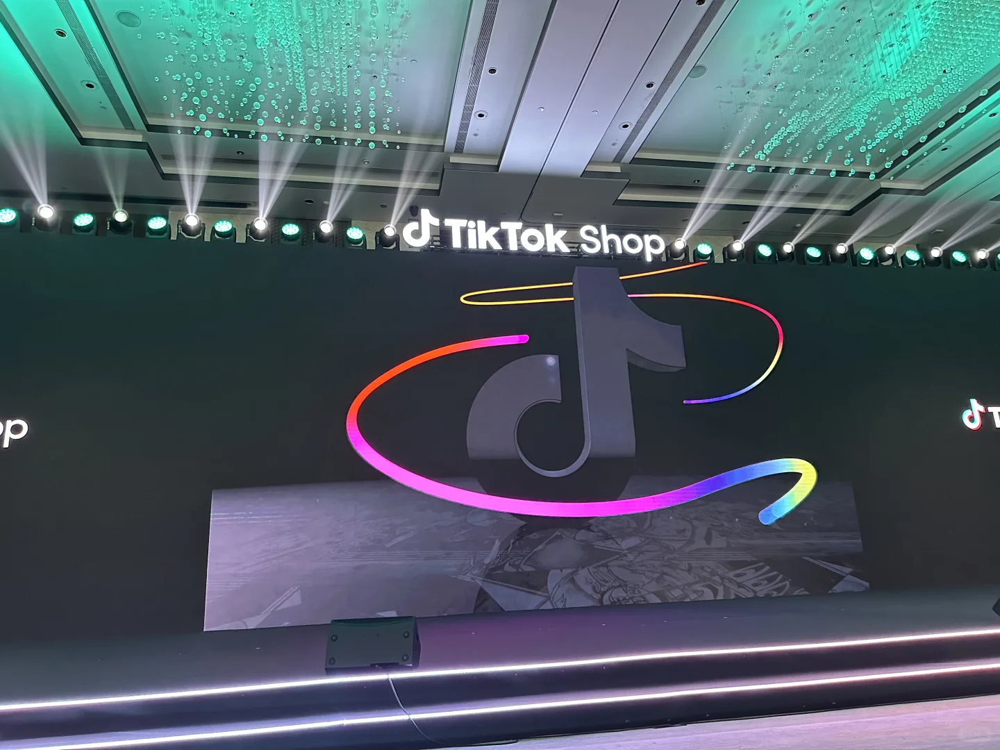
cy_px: 375
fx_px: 693
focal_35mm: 24
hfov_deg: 71.6
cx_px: 500
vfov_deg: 56.8
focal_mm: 6.86
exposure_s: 1/57
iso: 1000
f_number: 1.78
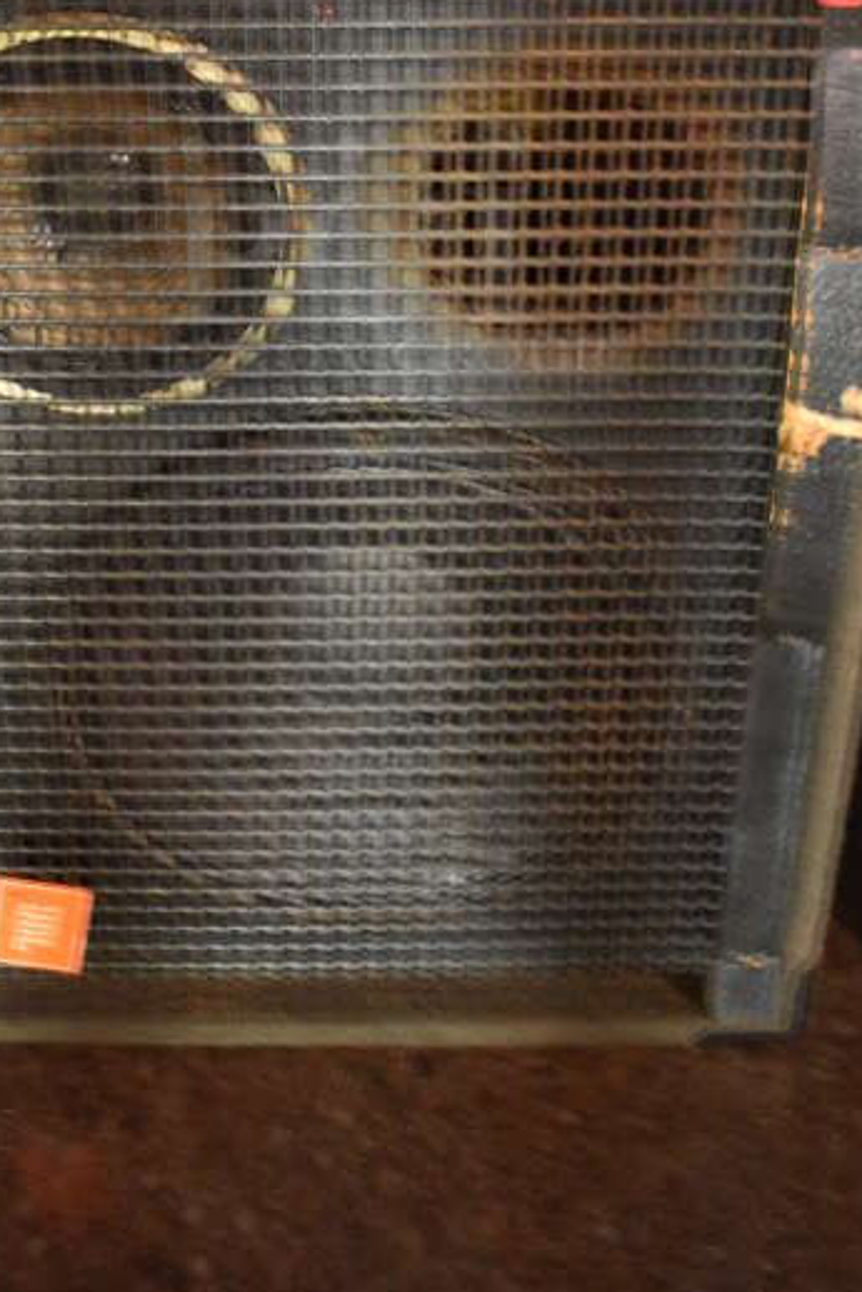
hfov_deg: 25.5
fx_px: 1902
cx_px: 350
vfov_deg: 36.2
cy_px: 251
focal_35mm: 53
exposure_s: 1/4
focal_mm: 20
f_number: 3.5
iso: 3200
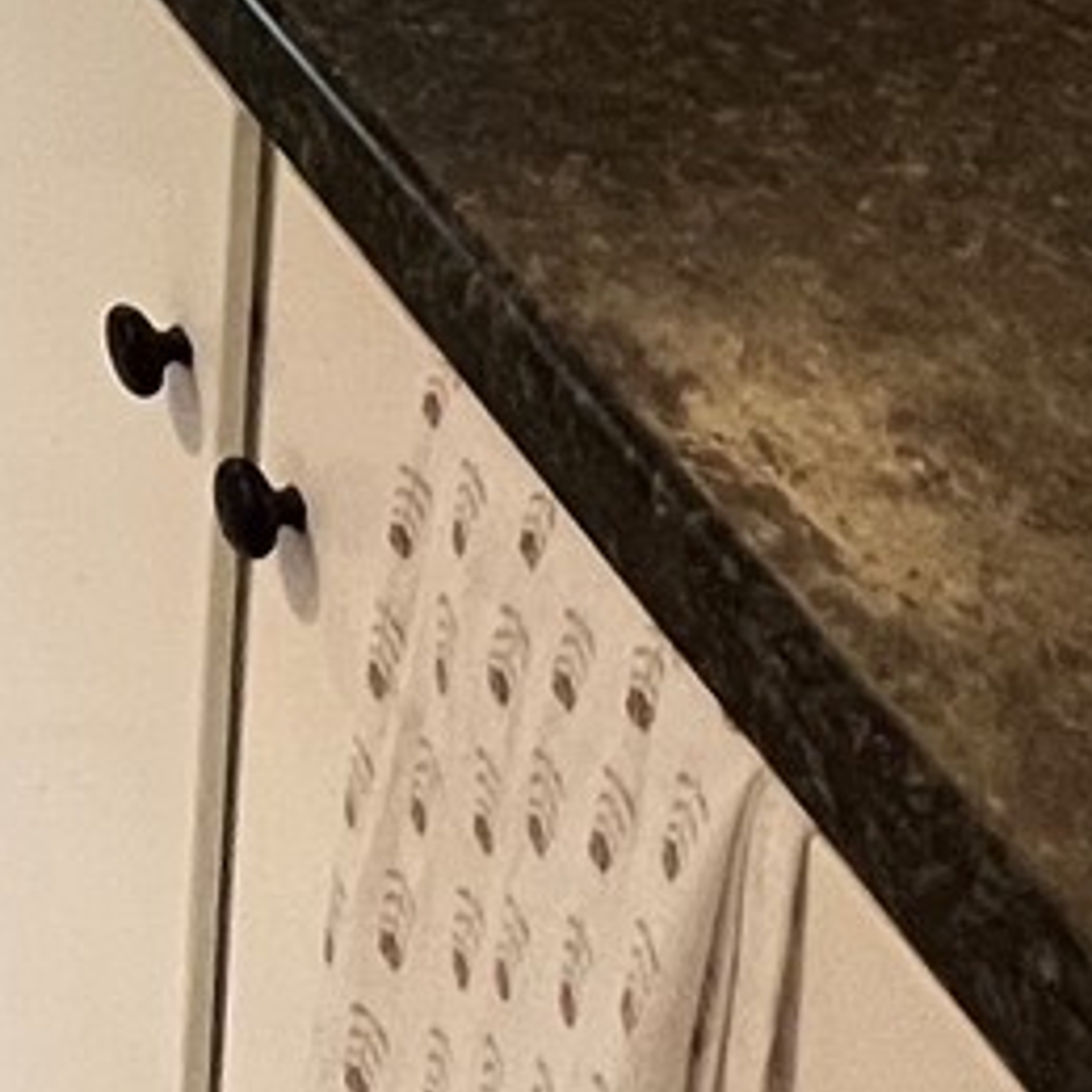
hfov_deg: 15.8
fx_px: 3034
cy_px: -1525
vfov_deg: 14.1
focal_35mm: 85
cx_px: -1126
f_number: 1.8
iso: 250
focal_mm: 1.57
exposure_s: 1/60
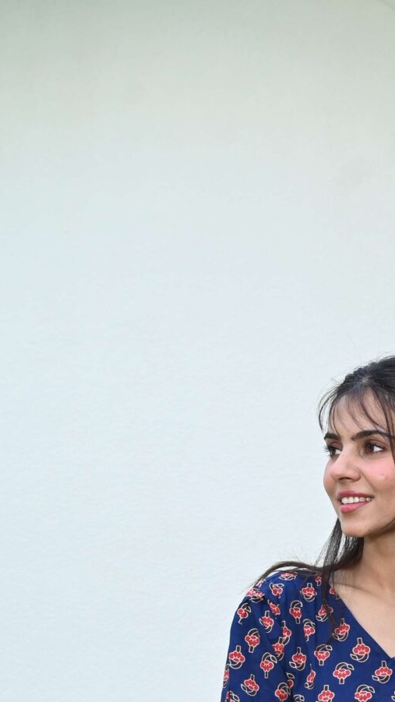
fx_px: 2215
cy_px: 911
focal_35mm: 119
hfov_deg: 9.8
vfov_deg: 17.0
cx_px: 642
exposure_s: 1/160
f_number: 5.6
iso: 250
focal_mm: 40
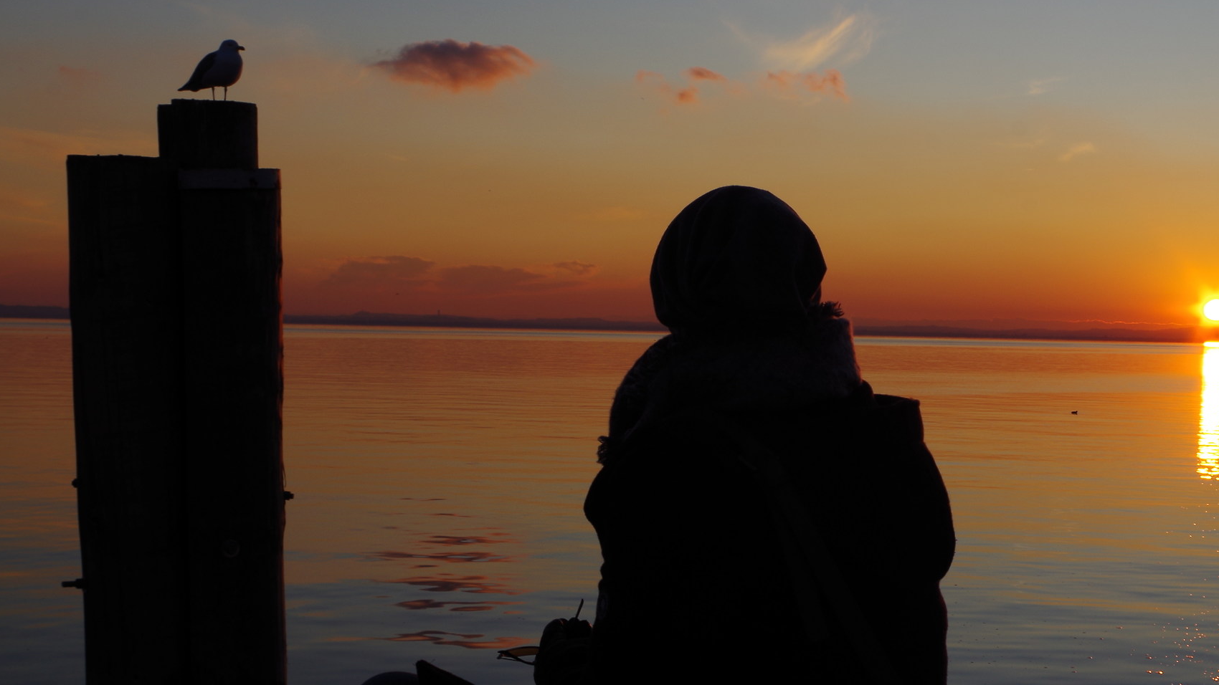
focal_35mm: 62
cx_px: 787
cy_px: 492
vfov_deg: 19.3
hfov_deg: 33.6
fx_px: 2004
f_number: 10
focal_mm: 28.13
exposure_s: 1/125
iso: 100
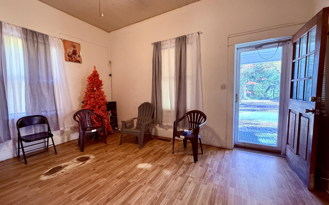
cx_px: 163
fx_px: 134
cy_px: 103
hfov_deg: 101.5
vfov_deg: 74.8
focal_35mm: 15
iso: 400
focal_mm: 2.22
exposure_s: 1/60
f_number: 2.2
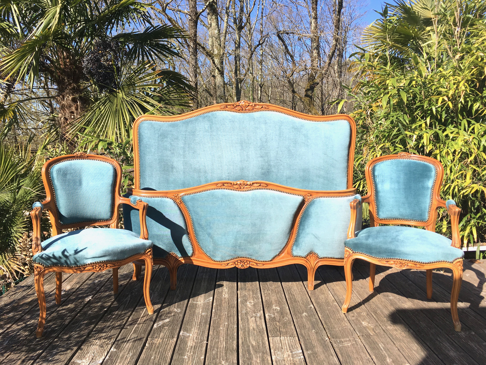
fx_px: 407
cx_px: 243
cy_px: 182
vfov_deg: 48.2
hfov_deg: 61.7
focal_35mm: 29
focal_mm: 4.15
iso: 25
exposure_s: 1/1202
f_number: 2.2
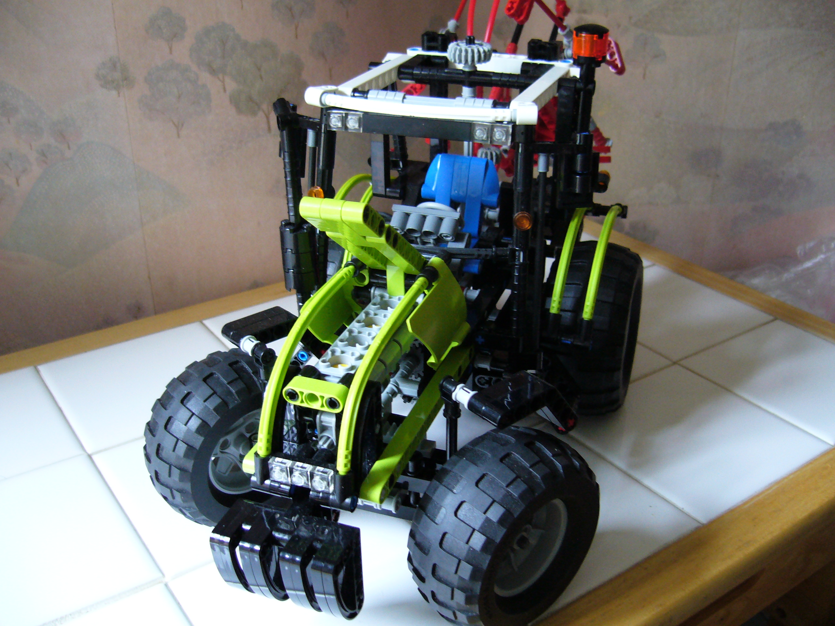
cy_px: 313
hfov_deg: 52.6
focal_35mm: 35
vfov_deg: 40.7
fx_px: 844
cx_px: 418
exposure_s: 1/8
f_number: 2.8
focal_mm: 5.8
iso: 200
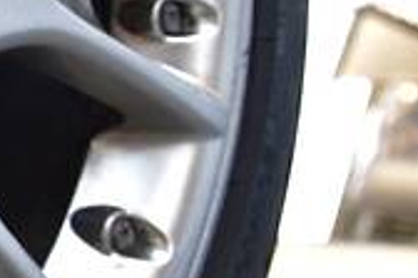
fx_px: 1324
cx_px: -411
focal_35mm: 114
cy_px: 101
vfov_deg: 12.0
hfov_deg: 14.8
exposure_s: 1/125
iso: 400
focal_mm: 24
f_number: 5
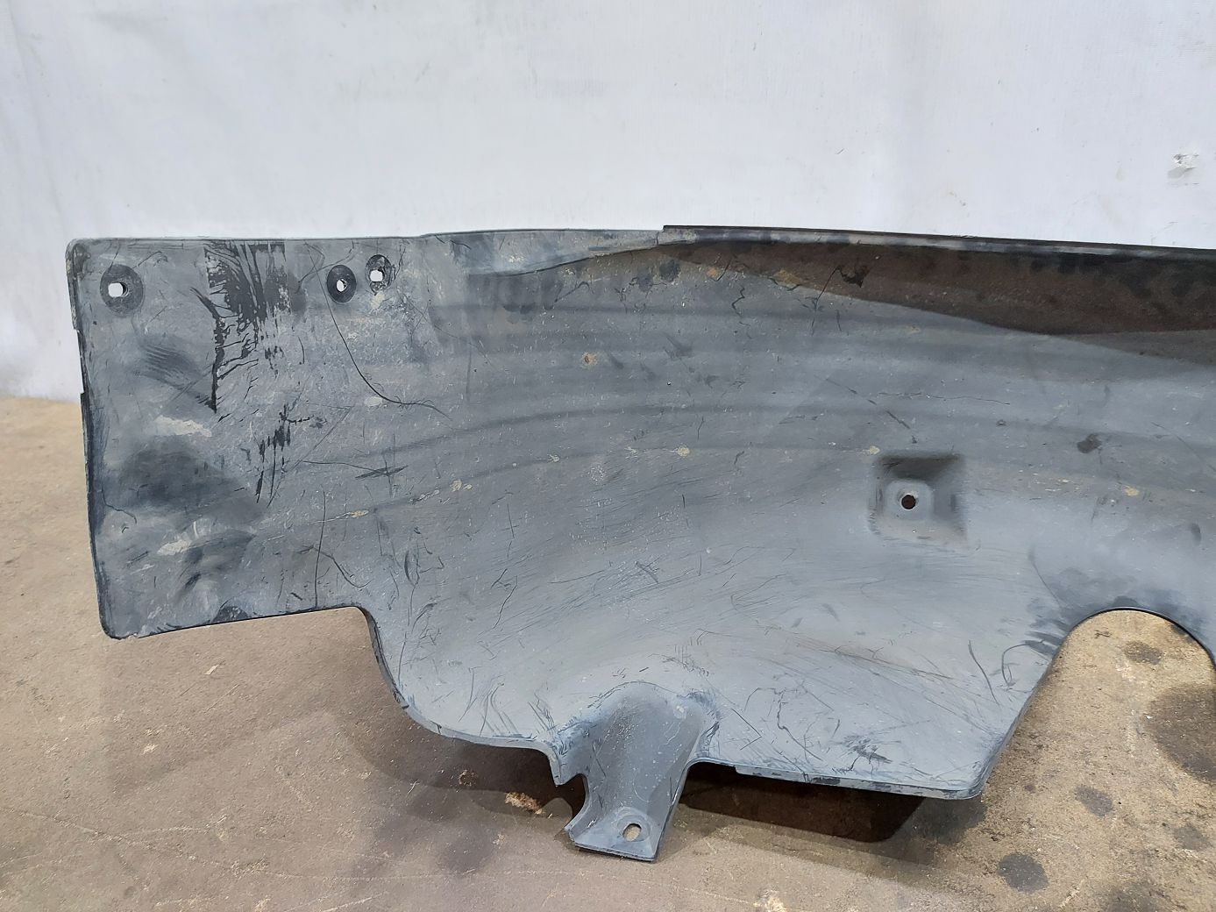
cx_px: 608
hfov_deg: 71.6
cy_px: 456
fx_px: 843
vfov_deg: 56.8
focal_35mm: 24
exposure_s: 1/33
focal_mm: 5.23
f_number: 1.8
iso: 250
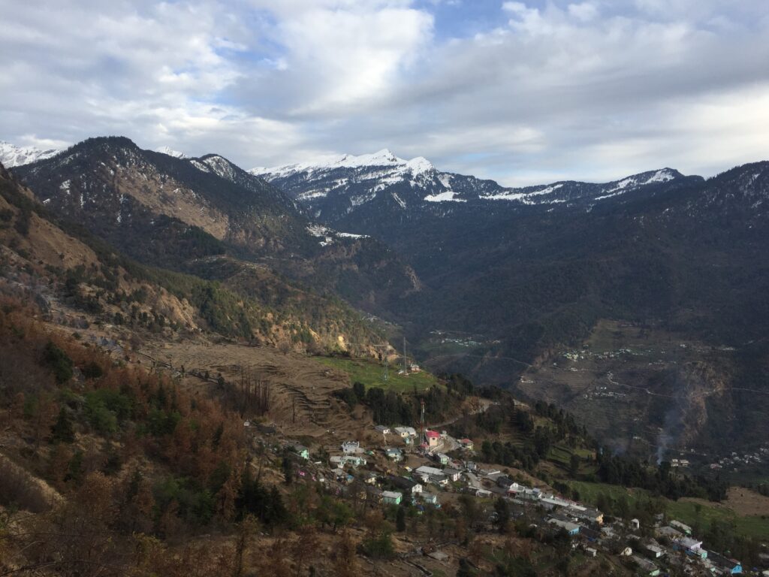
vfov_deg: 48.2
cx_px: 384
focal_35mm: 29
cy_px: 288
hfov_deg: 61.7
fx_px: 644
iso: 32
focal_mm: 4.15
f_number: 2.2
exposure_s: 1/842
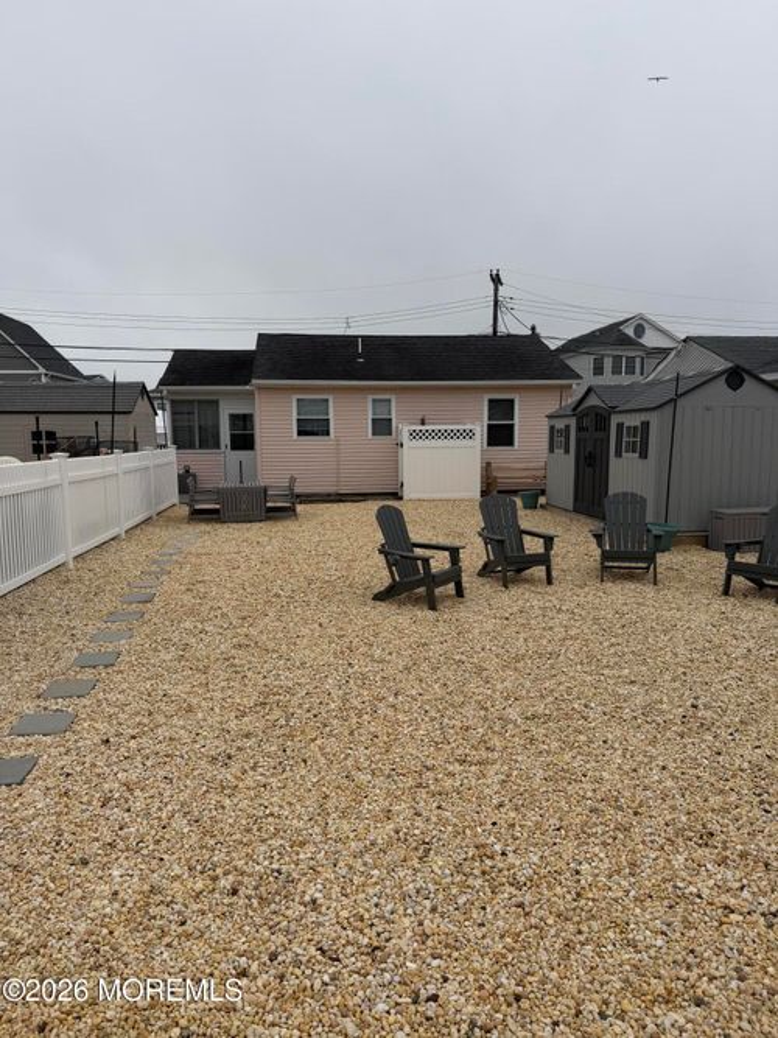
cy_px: 519
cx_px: 389
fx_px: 719
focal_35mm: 24
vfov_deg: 71.6
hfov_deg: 56.8
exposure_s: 1/4673
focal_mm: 6.76
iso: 80
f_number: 1.78
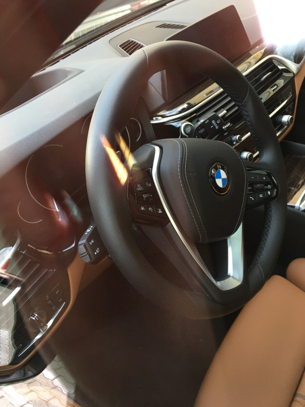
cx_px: 152
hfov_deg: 48.2
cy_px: 204
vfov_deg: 61.7
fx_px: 341
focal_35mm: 29
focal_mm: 4.15
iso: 125
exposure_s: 1/33
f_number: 2.2
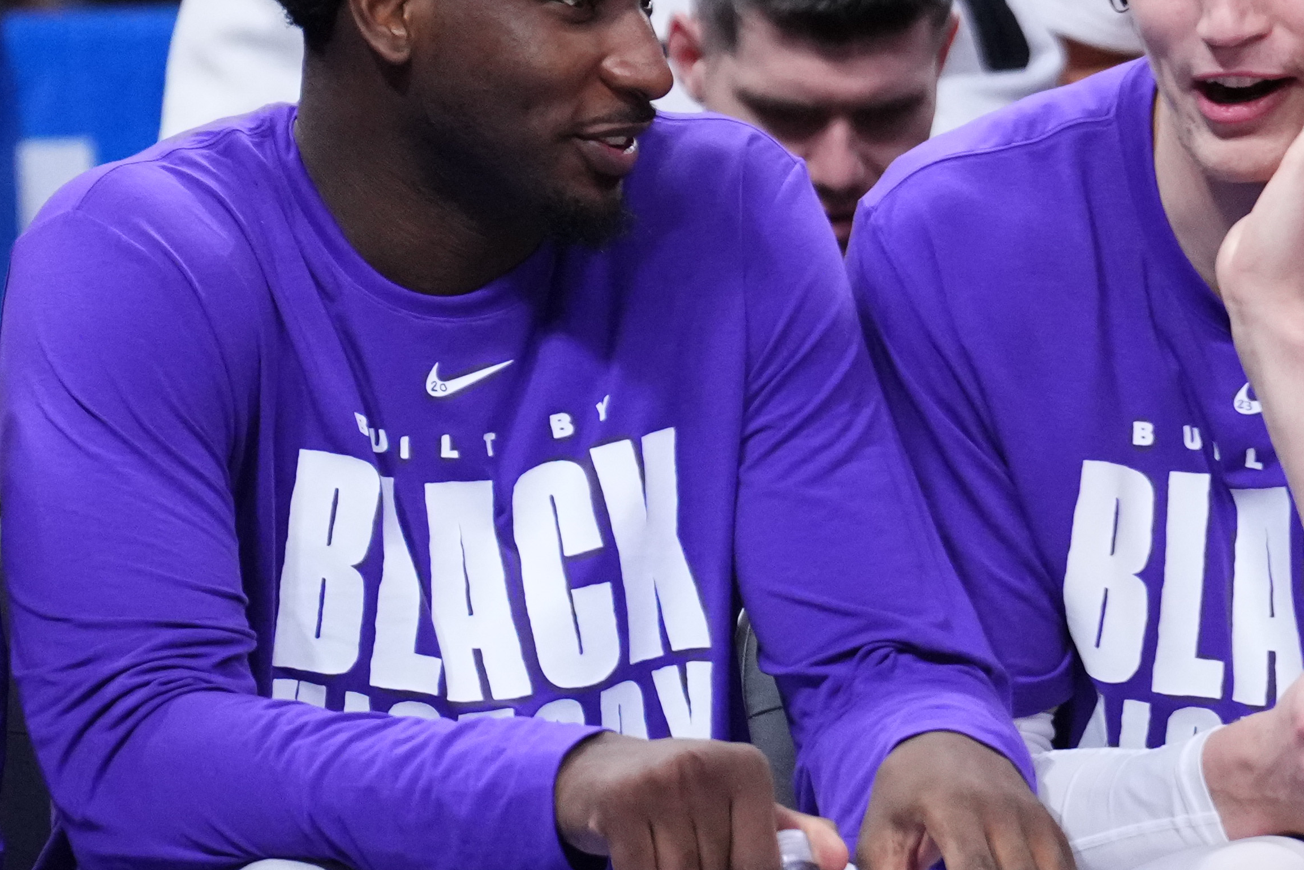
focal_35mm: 731
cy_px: 158
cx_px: 1002
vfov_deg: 1.9
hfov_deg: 2.8
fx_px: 26478
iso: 3200
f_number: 2.8
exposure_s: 1/1600
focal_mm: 200
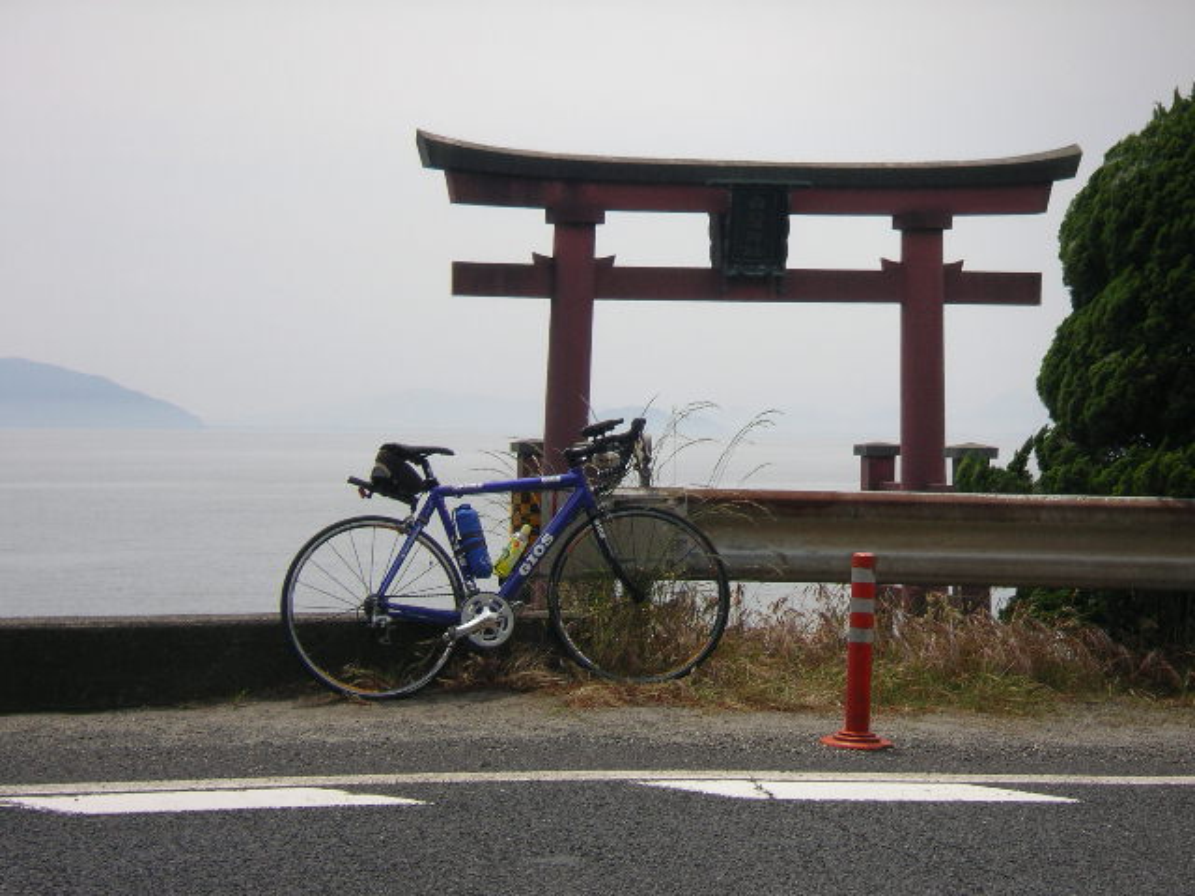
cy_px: 448
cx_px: 598
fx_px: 3590
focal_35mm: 104
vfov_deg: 14.2
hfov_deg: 18.9
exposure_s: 1/400
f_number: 3.9
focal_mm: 16
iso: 50
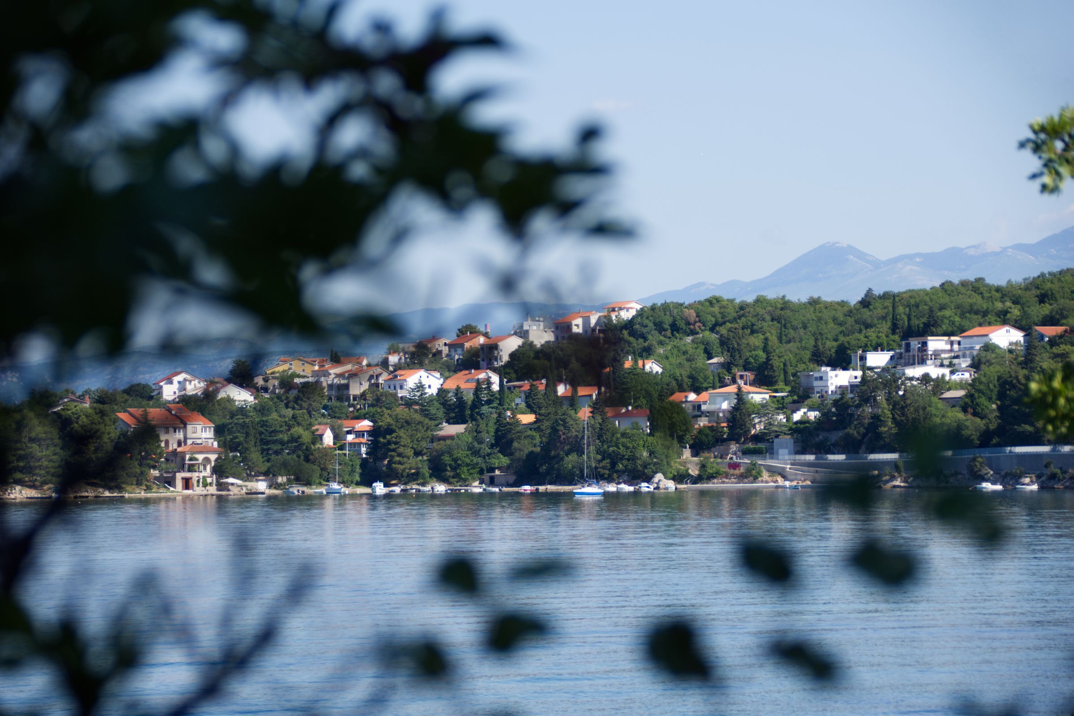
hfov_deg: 13.7
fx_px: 4475
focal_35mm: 150
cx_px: 537
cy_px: 358
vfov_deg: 9.1
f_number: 5.6
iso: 100
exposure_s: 1/320
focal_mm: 100
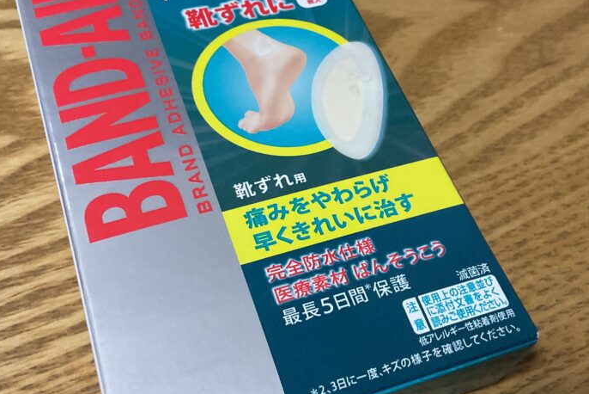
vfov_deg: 29.9
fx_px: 737
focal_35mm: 45
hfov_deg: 43.6
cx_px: 294
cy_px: 203
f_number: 1.8
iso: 250
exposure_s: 1/60
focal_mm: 3
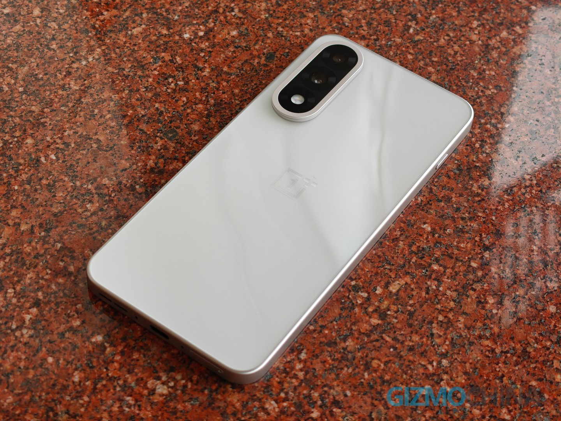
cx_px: 280
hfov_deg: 26.7
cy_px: 210
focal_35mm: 73
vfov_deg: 20.2
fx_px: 1183
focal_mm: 13.85
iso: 250
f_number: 2.6
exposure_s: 1/200
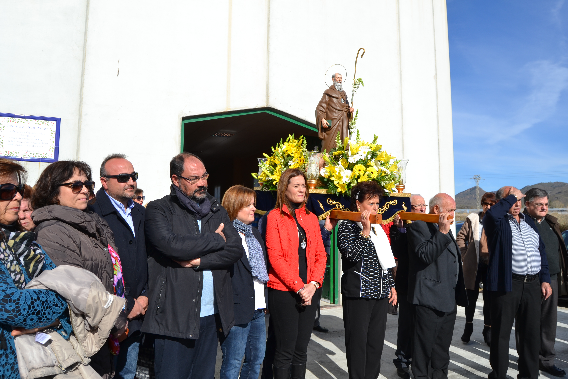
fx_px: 426
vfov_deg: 47.9
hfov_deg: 67.4
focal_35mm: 27
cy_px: 190
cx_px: 284
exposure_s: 1/320
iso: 100
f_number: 9
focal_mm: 18
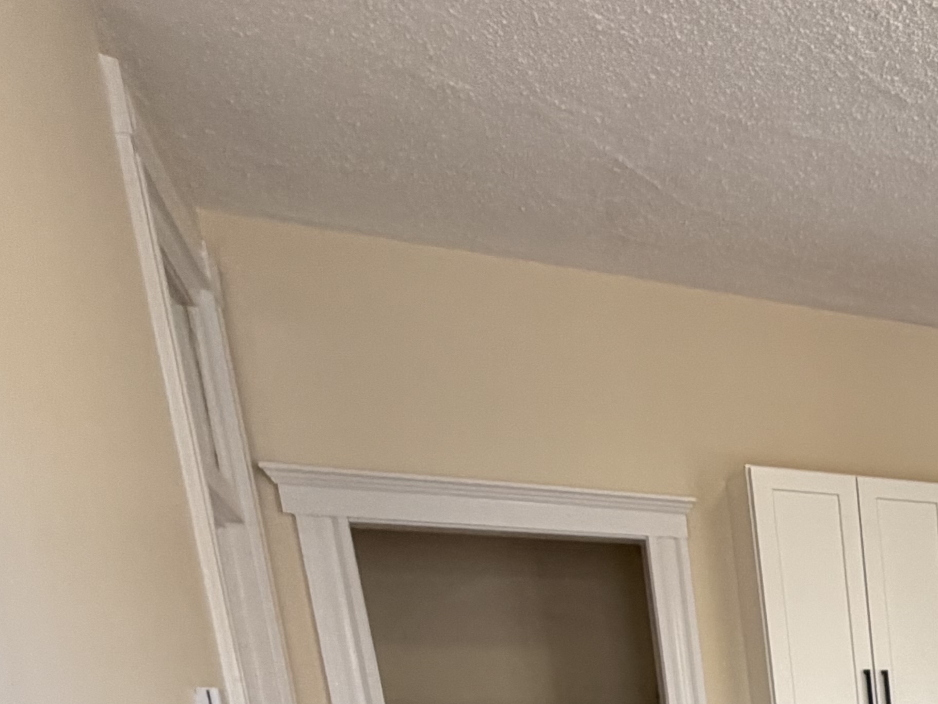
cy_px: 982
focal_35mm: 44
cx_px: 1283
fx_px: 1192
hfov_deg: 31.0
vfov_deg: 26.3
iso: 160
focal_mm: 2.22
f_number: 2.2
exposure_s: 1/120
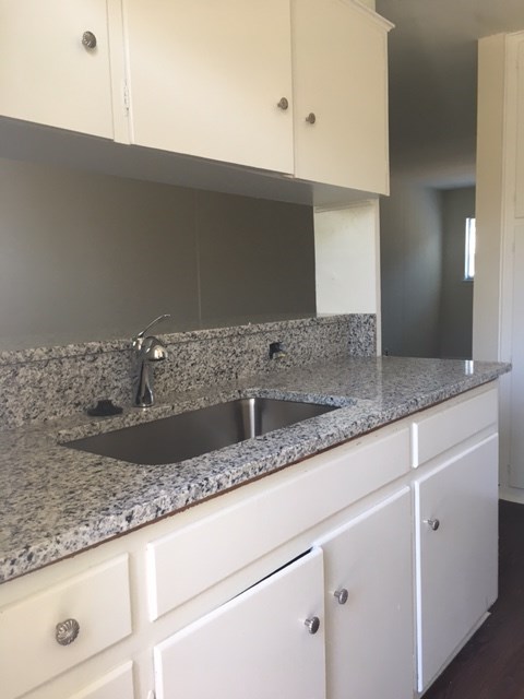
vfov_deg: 61.7
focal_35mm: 29
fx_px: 585
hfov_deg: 48.2
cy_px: 350
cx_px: 262
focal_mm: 4.15
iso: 64
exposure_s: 1/30
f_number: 2.2
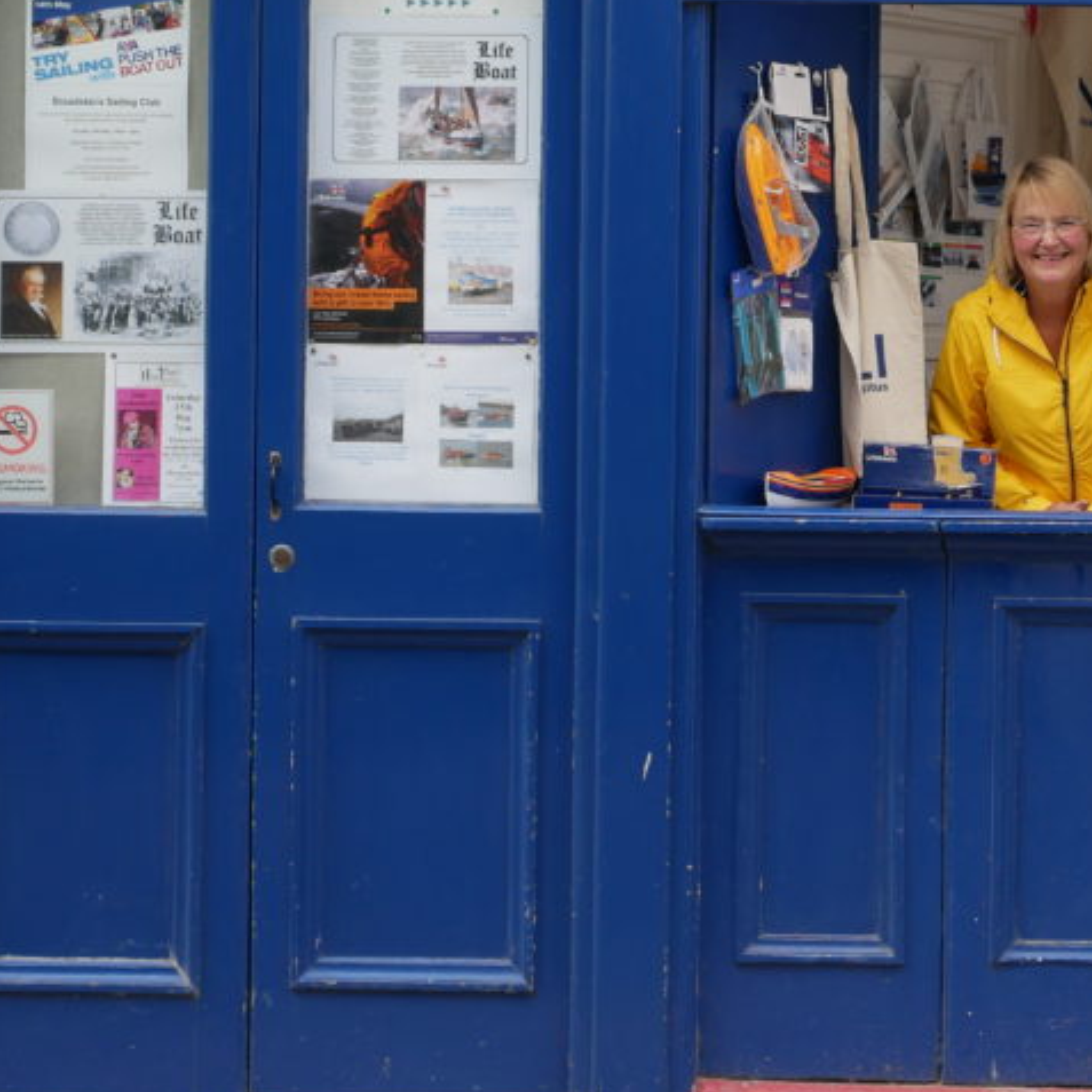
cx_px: 941
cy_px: 280
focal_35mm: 95
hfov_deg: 18.1
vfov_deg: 18.2
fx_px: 3391
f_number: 3.5
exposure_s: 1/500
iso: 200
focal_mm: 25
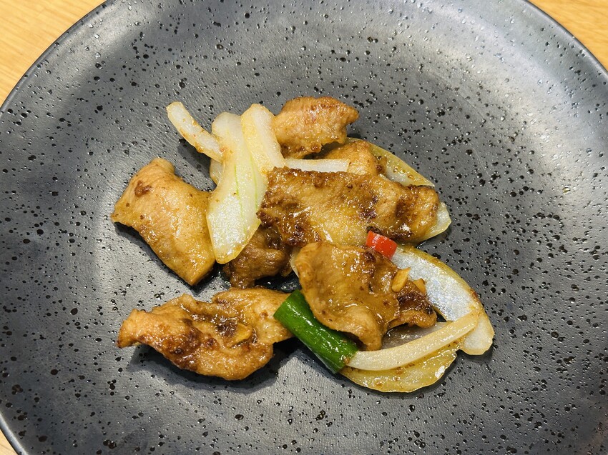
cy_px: 228
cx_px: 304
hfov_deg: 39.7
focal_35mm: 48
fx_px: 843
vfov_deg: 30.3
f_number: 1.78
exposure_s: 1/60
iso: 100
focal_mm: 6.86
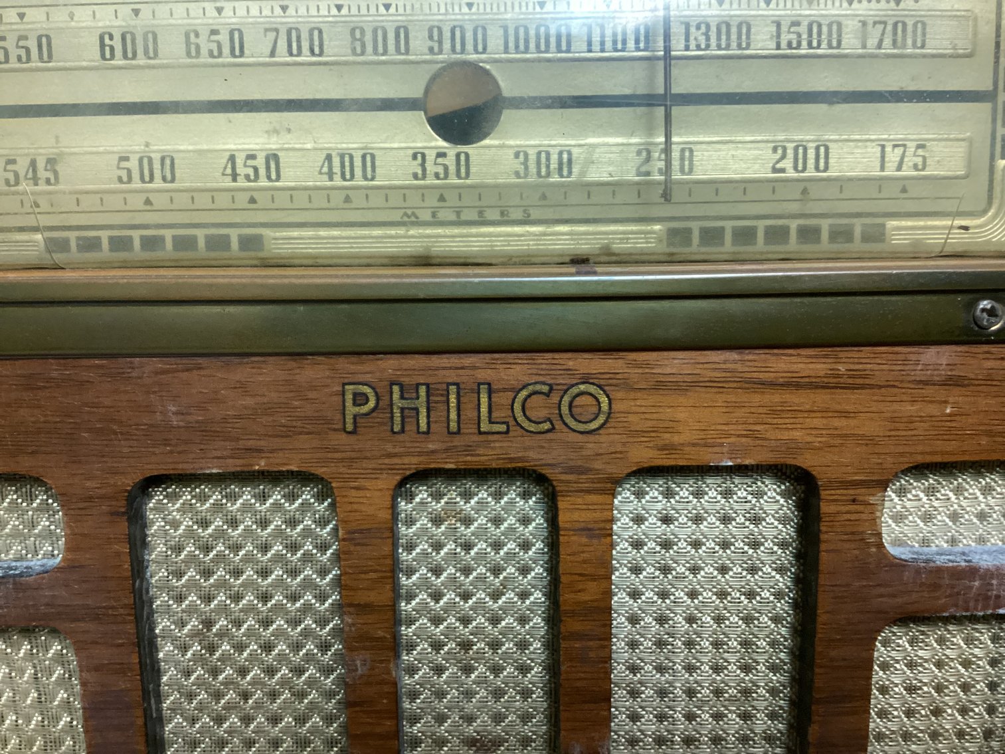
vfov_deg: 45.4
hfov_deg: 58.3
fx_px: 900
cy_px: 377
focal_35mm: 31
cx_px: 502
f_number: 2.4
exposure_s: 1/40
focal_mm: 3.3
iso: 400
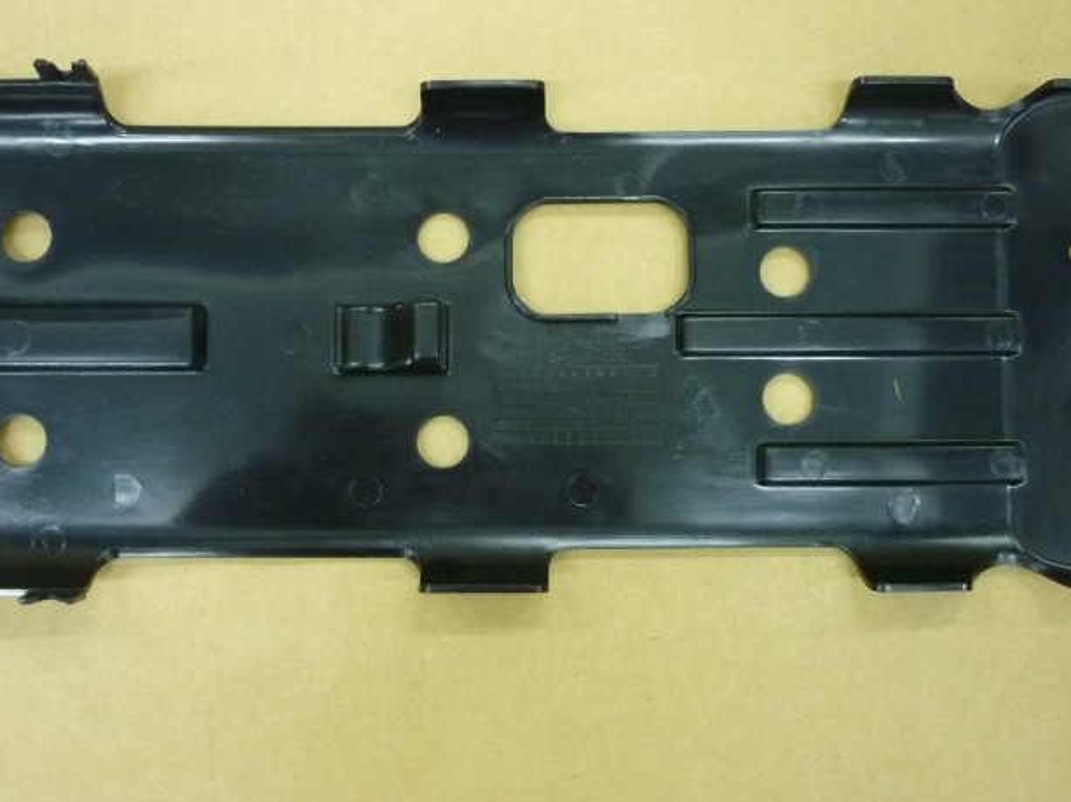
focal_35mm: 43
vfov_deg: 33.5
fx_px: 1330
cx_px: 460
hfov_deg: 43.8
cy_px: 342
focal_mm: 5.5
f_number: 2.8
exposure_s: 1/10
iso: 400
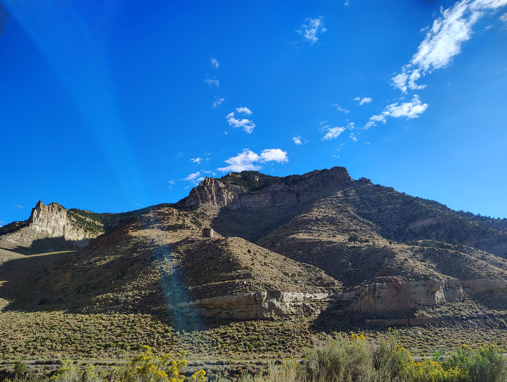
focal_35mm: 24
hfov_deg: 71.5
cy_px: 191
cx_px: 254
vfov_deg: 56.9
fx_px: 352
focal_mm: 5.56
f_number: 1.8
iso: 100
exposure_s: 1/962
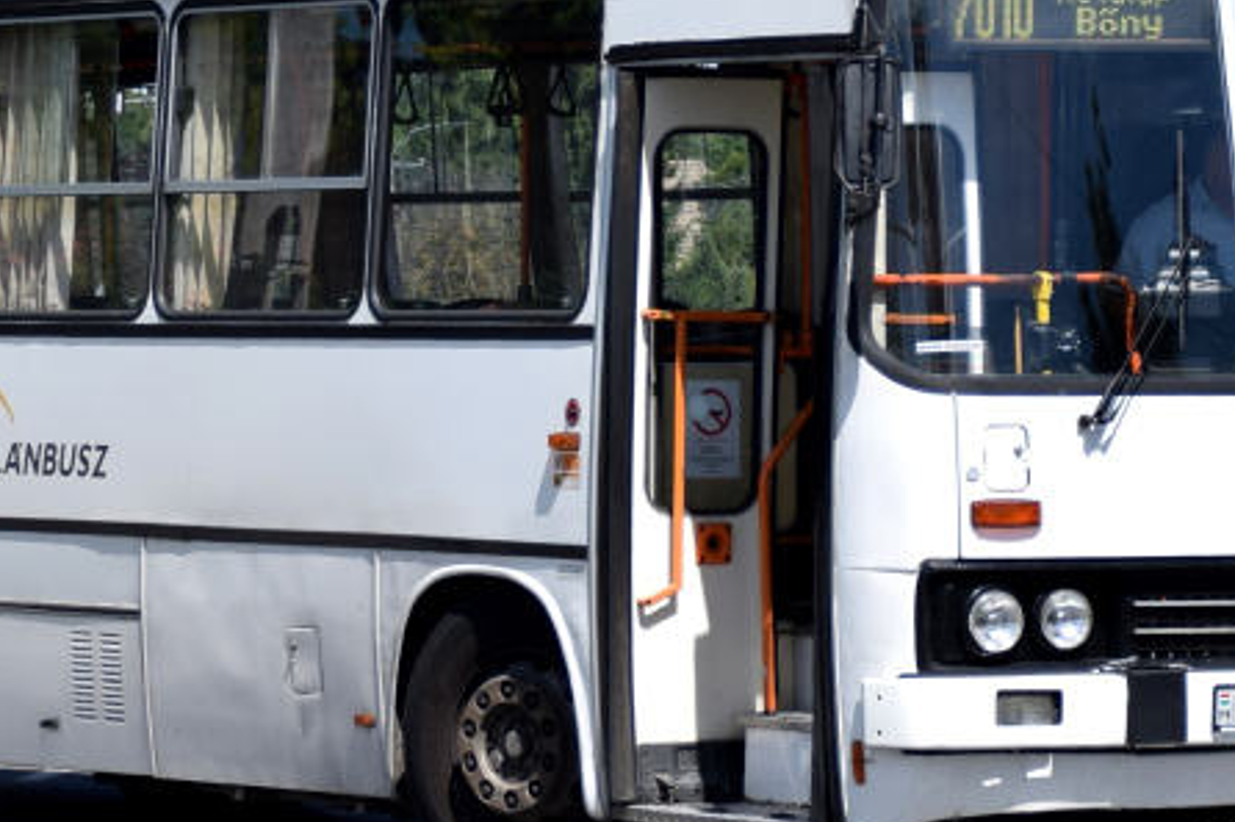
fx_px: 8401
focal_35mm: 245
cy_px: 245
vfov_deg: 5.6
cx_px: 418
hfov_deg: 8.4
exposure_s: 1/833
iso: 100
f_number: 4.8
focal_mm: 56
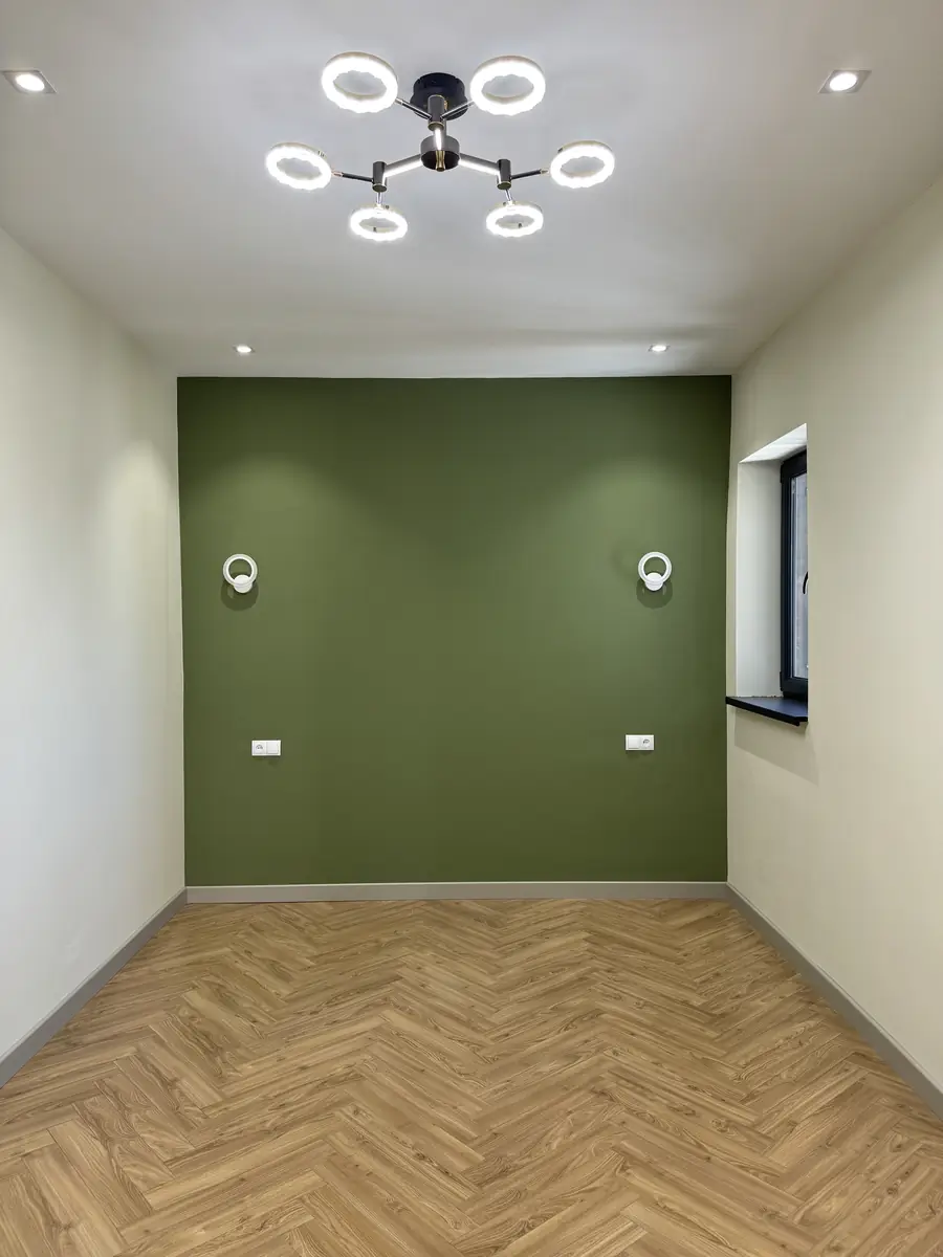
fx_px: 872
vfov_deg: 71.6
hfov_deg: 56.8
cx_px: 472
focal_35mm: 24
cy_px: 628
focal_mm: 6.76
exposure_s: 1/100
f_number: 1.78
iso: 100
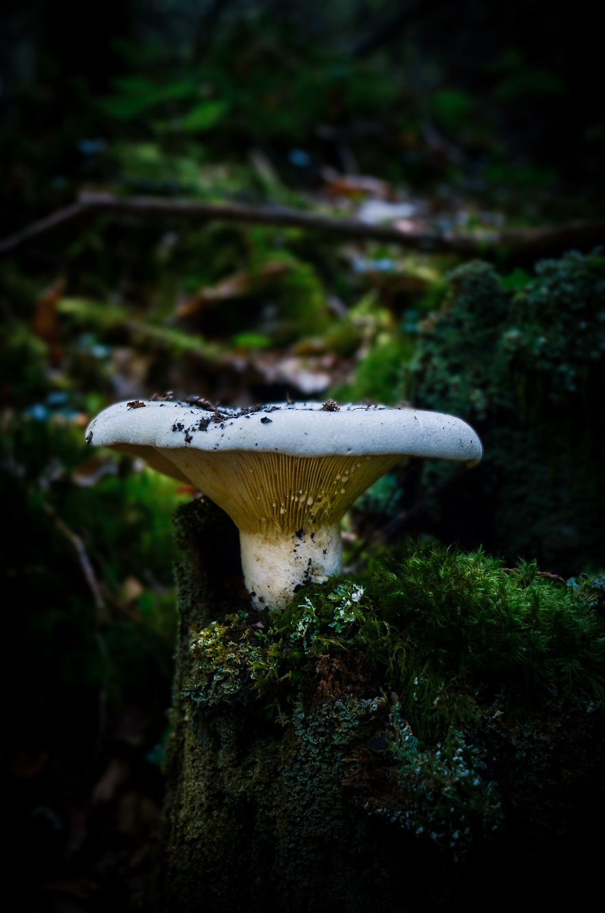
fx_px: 1329
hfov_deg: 25.6
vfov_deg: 37.9
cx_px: 302
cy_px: 456
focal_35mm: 52
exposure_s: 1/80
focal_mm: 35
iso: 1250
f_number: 5
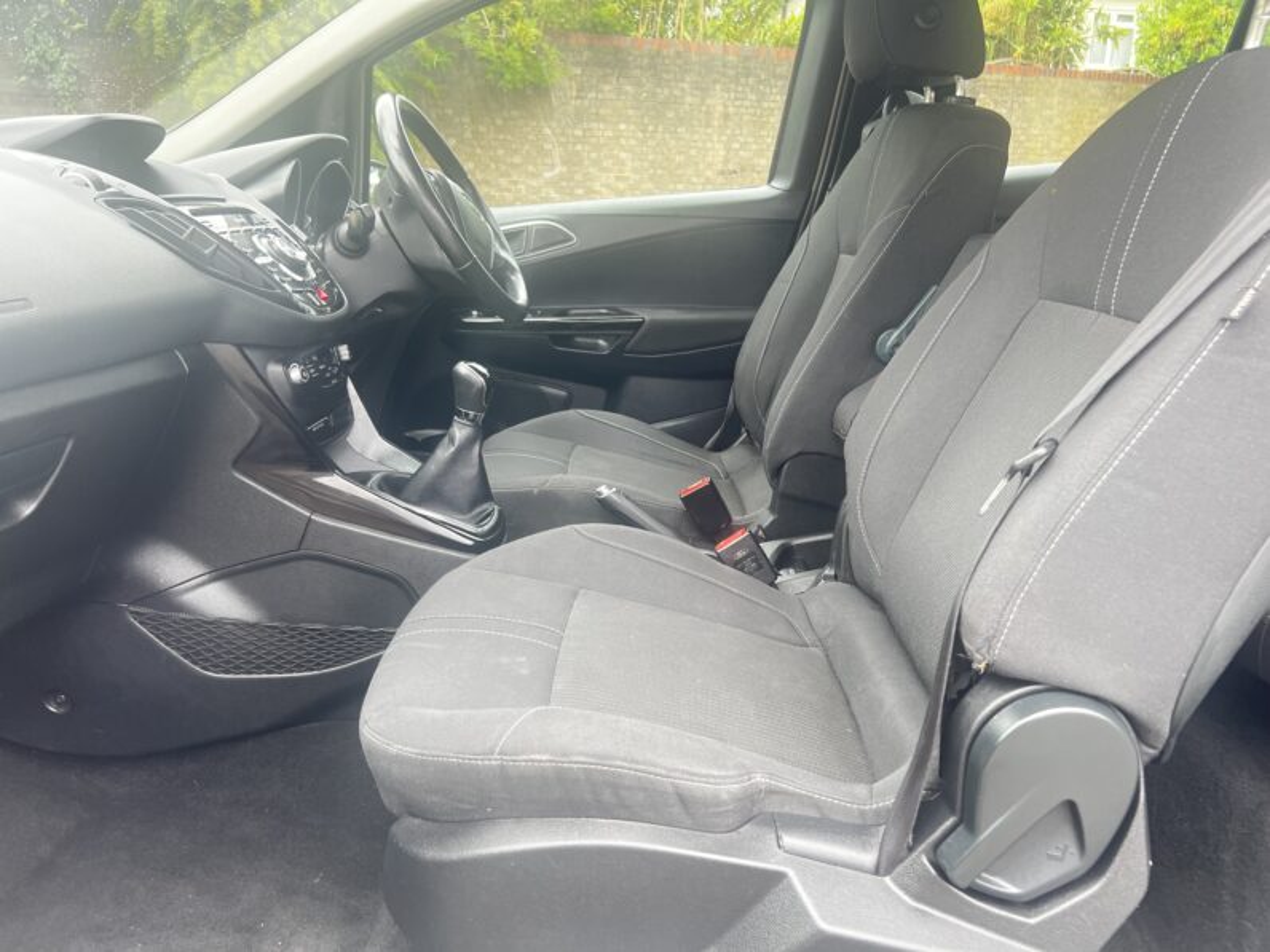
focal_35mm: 26
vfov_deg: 53.1
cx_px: 635
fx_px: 954
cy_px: 476
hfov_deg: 67.3
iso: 125
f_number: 1.5
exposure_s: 1/121
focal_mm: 5.7
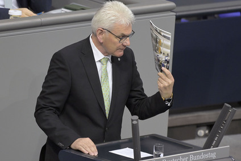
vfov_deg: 3.6
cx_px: 115
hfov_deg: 5.4
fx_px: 2562
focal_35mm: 383
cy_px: 84
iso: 6400
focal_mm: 360
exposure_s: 1/400
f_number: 5.6
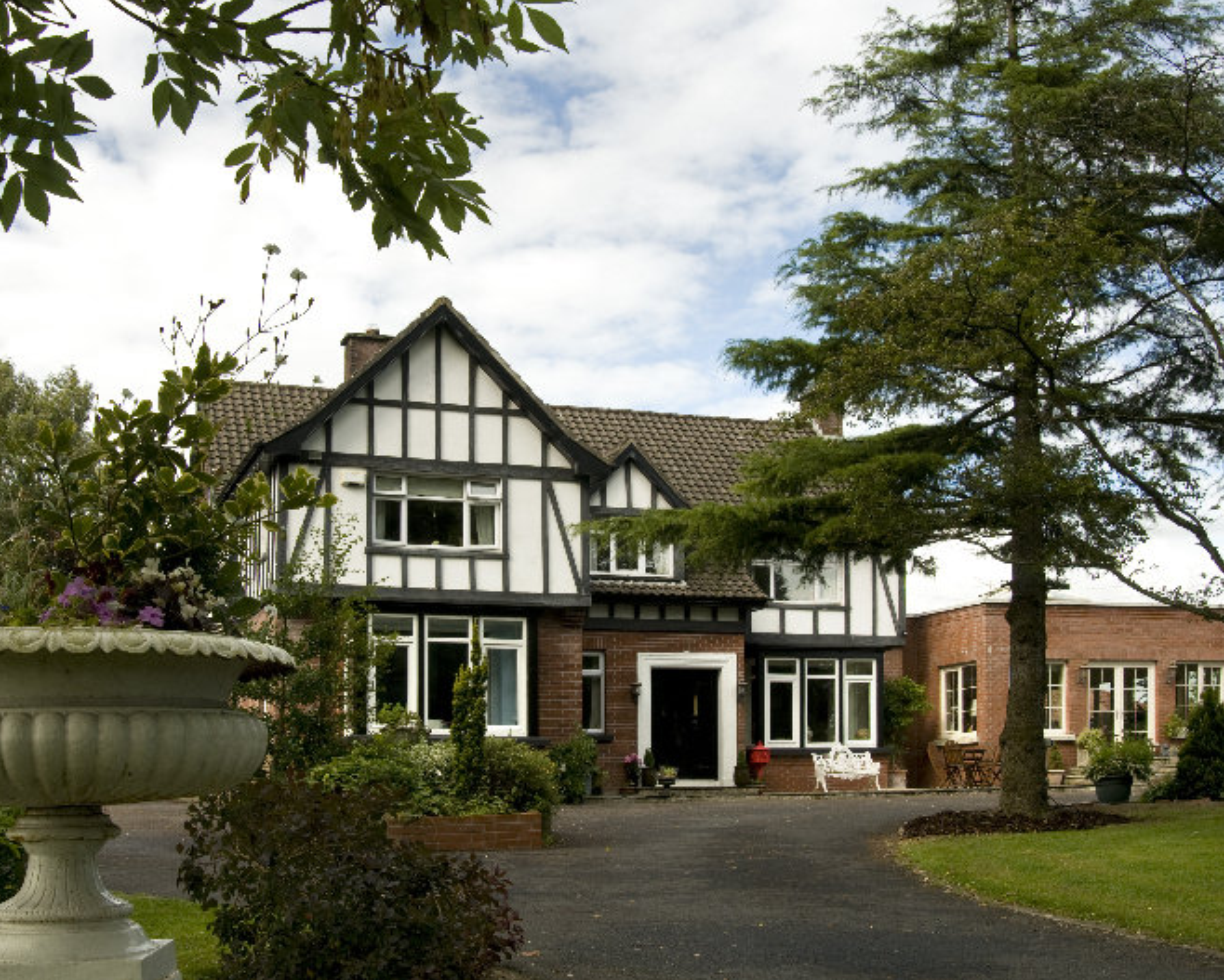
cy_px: 490
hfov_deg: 44.7
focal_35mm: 41
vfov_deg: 36.5
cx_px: 545
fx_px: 1486
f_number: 11
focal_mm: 24
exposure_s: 1/100
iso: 200
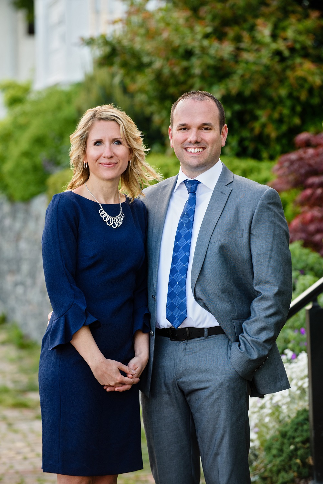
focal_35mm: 170
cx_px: 162
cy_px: 242
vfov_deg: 12.1
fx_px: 2286
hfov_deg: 8.1
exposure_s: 1/320
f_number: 4.5
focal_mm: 170
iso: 640
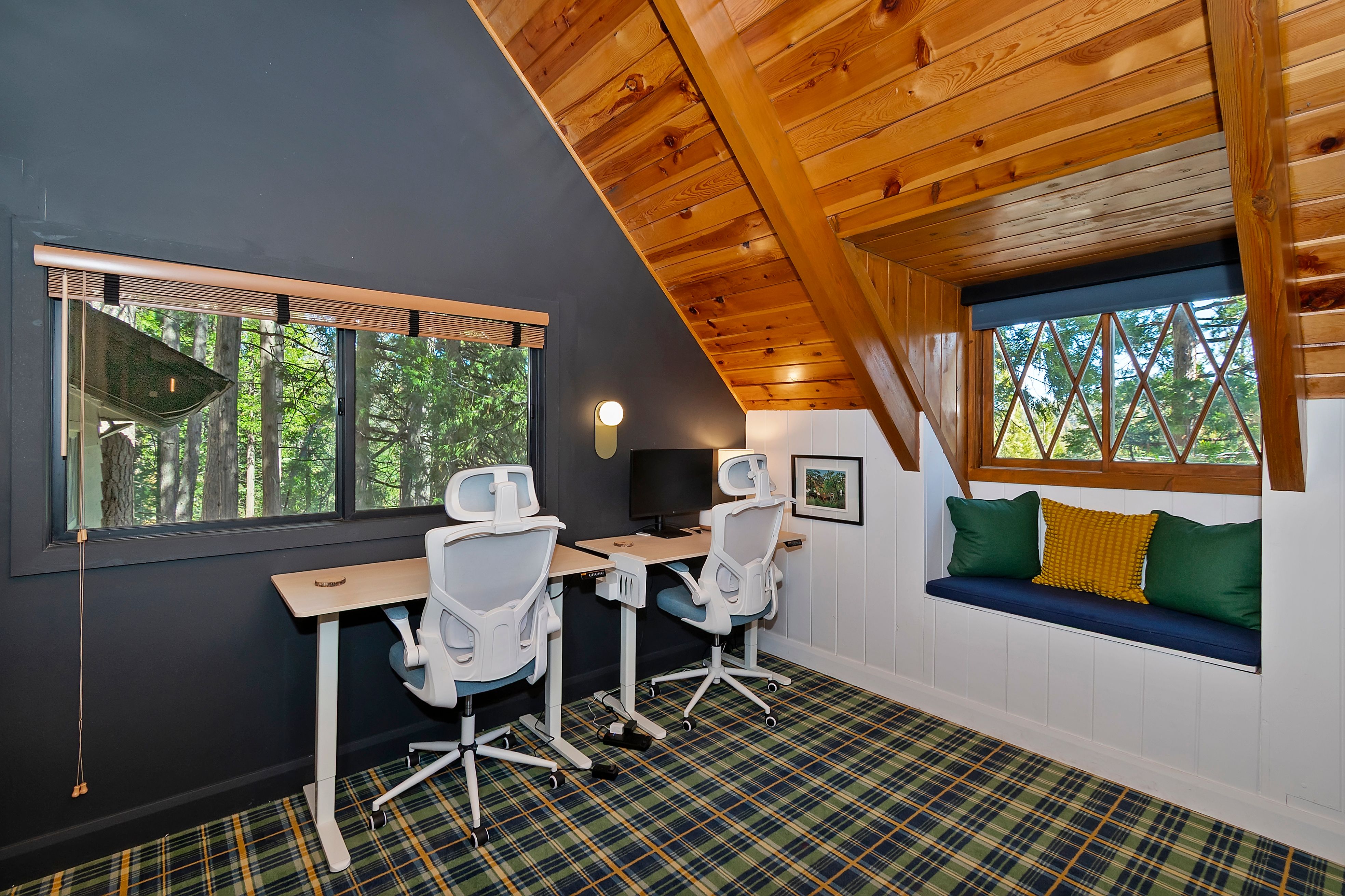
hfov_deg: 100.4
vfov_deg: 77.3
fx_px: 560
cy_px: 448
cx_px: 672
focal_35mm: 15
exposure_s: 1/30
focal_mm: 10
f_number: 8
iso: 400
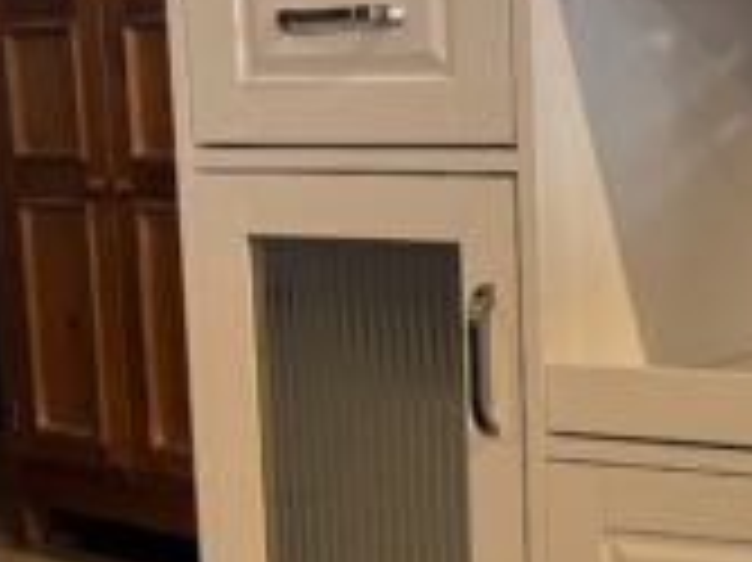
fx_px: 1693
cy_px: 452
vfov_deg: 18.7
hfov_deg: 23.3
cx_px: 851
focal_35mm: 78
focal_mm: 5.96
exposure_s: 1/156
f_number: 1.6
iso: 80
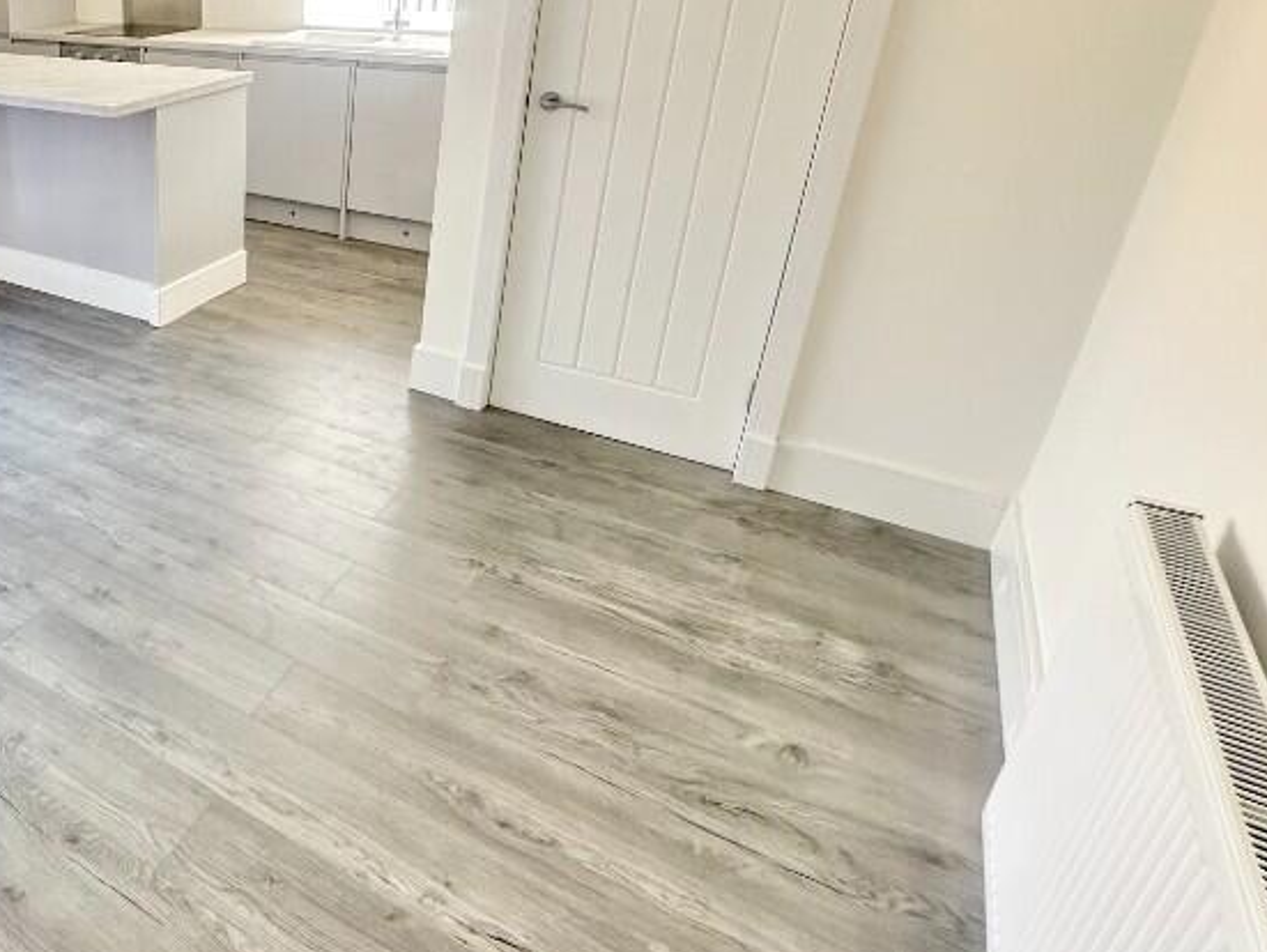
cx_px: 117
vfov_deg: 52.2
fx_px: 952
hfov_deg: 57.4
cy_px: 324
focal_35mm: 26
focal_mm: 2.22
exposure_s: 1/99
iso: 125
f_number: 2.2
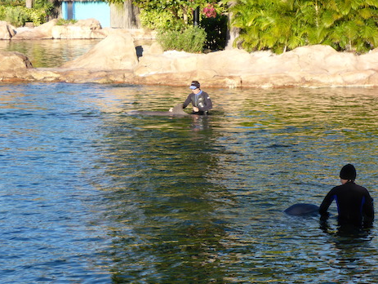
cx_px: 166
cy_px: 127
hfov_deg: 16.1
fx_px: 1333
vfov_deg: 12.2
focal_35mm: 122
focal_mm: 17.4
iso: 100
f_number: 5.7
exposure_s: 1/160
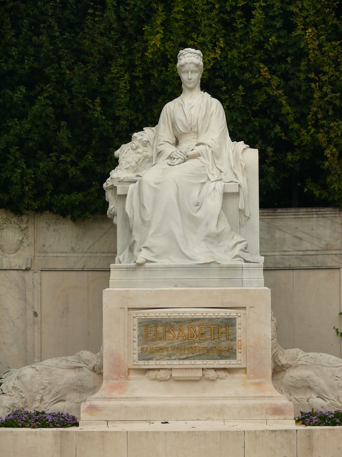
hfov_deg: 9.2
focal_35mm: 162
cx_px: 171
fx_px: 2135
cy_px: 228
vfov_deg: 12.2
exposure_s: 1/125
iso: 100
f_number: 4
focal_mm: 34.3
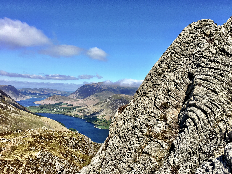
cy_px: 87
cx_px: 116
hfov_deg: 61.7
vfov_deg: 48.2
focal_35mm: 29
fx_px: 194
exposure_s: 1/2024
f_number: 2.2
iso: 25
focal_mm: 4.15
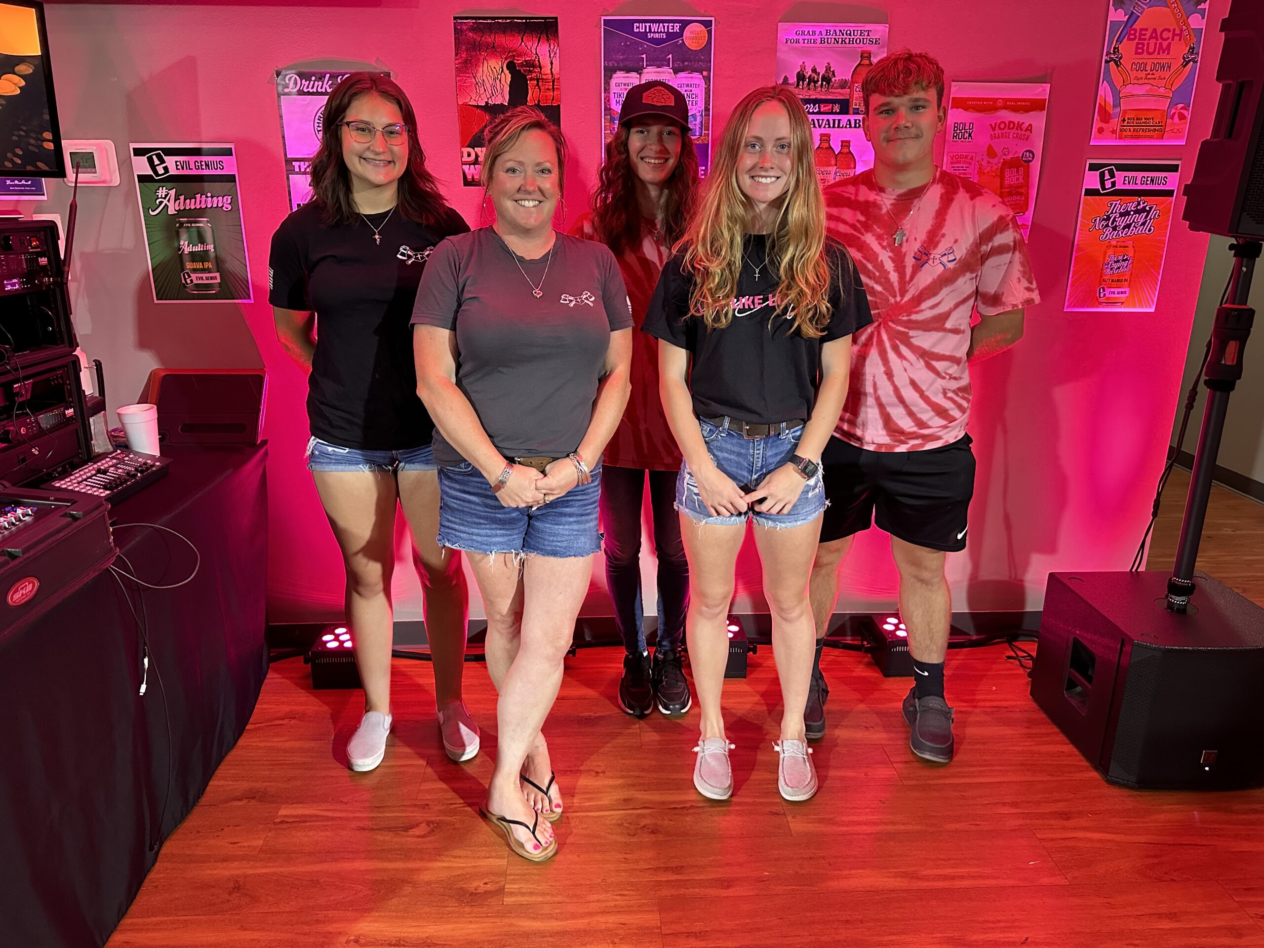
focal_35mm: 24
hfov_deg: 71.6
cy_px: 474
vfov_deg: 56.8
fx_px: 876
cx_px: 632
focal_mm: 6.86
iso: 640
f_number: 1.78
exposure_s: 1/60
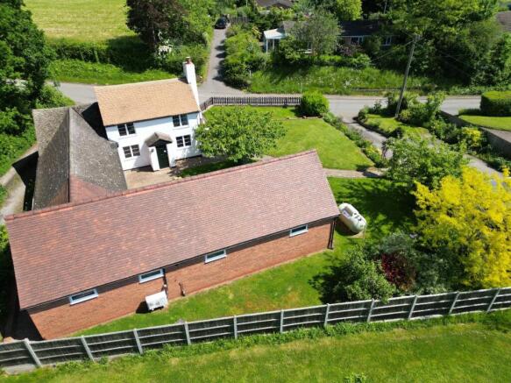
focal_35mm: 24
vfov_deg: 56.8
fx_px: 354
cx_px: 256
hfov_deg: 71.6
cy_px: 192
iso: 100
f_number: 1.7
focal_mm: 6.72
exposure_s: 1/1500
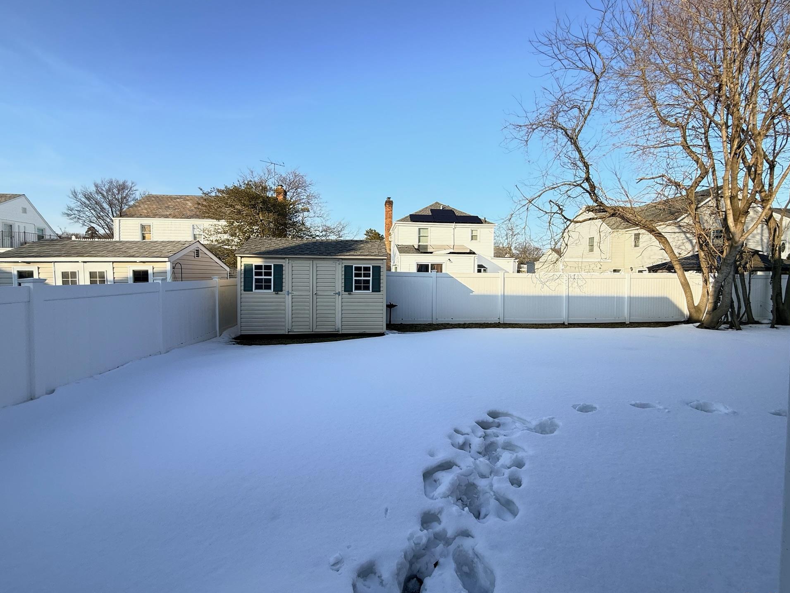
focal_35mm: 15
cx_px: 403
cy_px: 290
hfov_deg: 98.1
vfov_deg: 81.8
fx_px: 342
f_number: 2.2
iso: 50
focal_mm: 2.22
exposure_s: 1/701
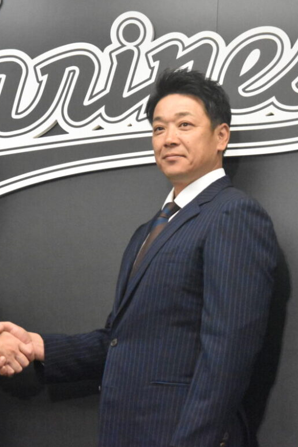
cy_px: 223
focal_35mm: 208
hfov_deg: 6.6
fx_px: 2584
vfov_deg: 9.9
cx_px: 43
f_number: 6.3
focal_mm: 92
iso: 10000
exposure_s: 1/640
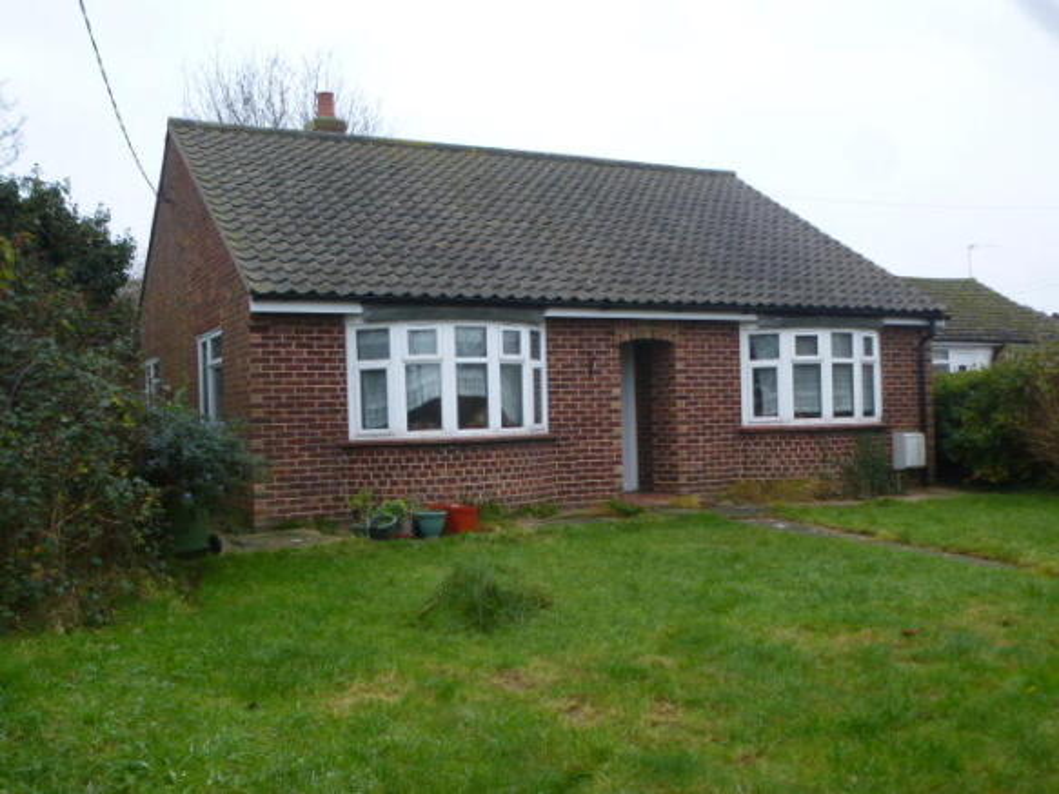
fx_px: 1101
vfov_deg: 39.6
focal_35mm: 36
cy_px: 397
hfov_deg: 51.4
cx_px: 530
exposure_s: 1/60
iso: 320
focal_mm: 6.4
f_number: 3.7
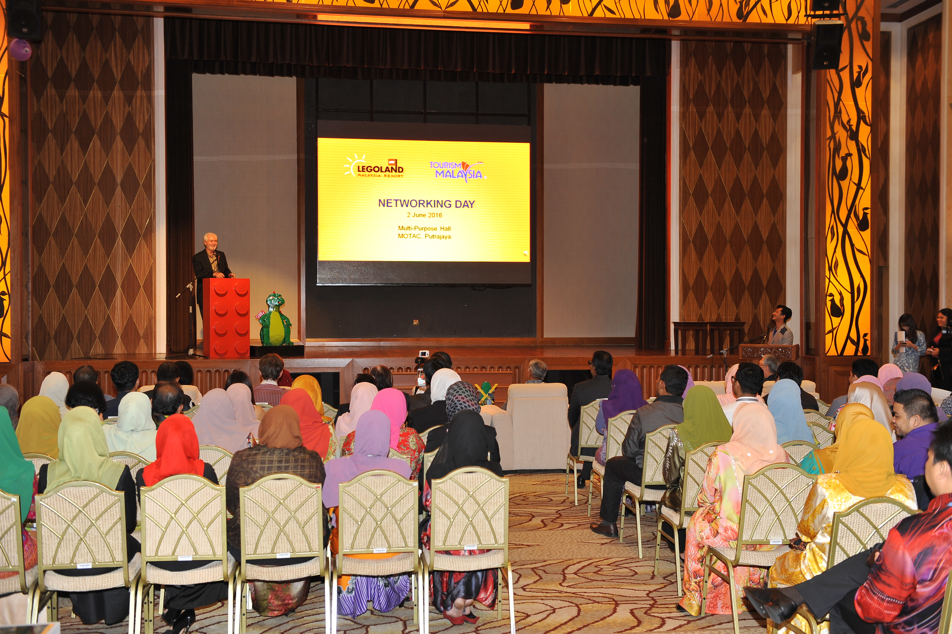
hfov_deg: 50.7
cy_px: 317
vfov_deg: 35.0
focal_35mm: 38
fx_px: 1004
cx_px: 476
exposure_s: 1/80
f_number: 3.5
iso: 640
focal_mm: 38
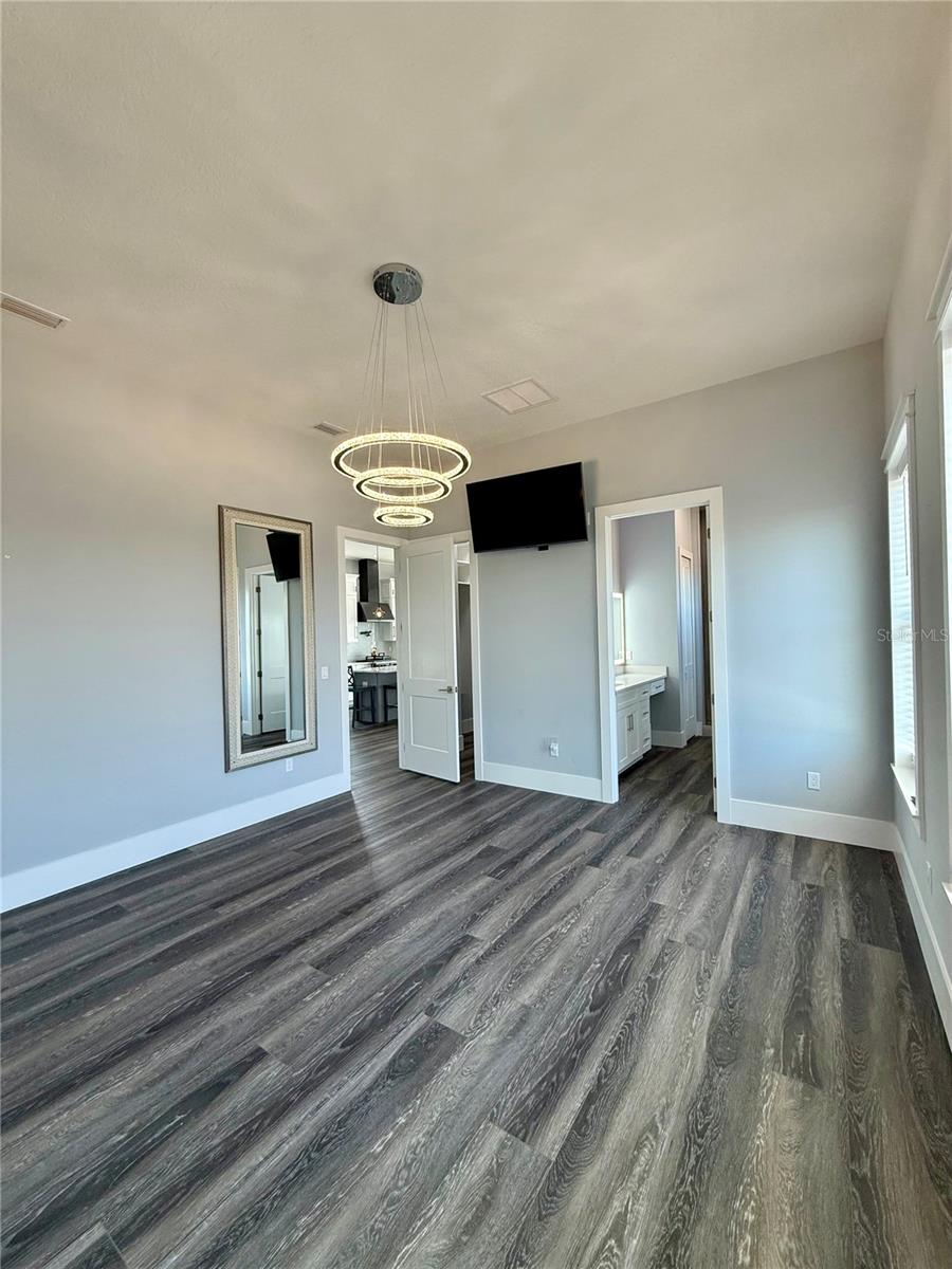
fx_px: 513
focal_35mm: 14
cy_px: 634
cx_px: 476
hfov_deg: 85.7
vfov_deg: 102.1
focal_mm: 2.22
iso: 160
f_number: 2.2
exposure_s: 1/120
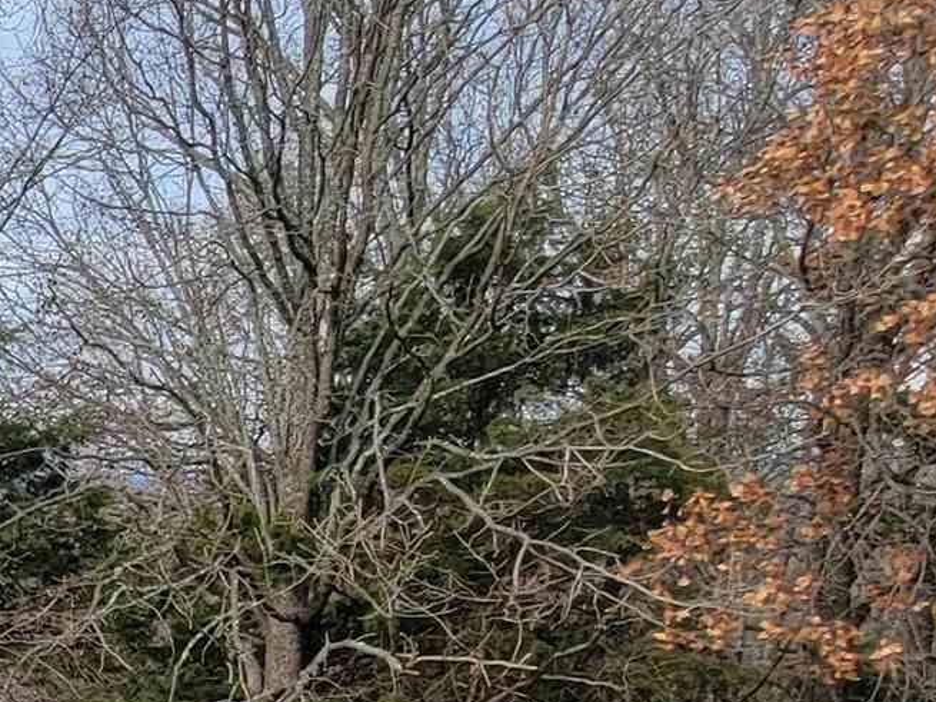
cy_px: 814
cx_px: -812
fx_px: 1649
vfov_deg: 22.4
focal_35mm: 61
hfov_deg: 20.5
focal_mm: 2.2
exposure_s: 1/897
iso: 50
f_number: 2.2
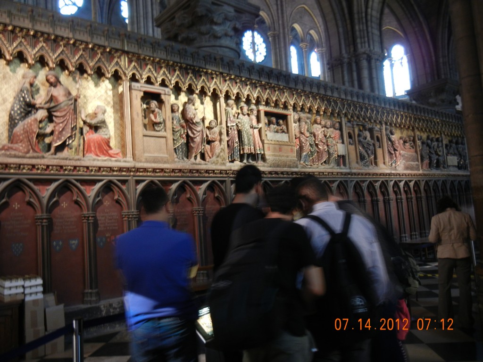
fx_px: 419
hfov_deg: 60.0
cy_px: 181
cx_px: 242
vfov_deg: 46.8
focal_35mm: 30
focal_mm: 5.4
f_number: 3.5
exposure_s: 1
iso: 232
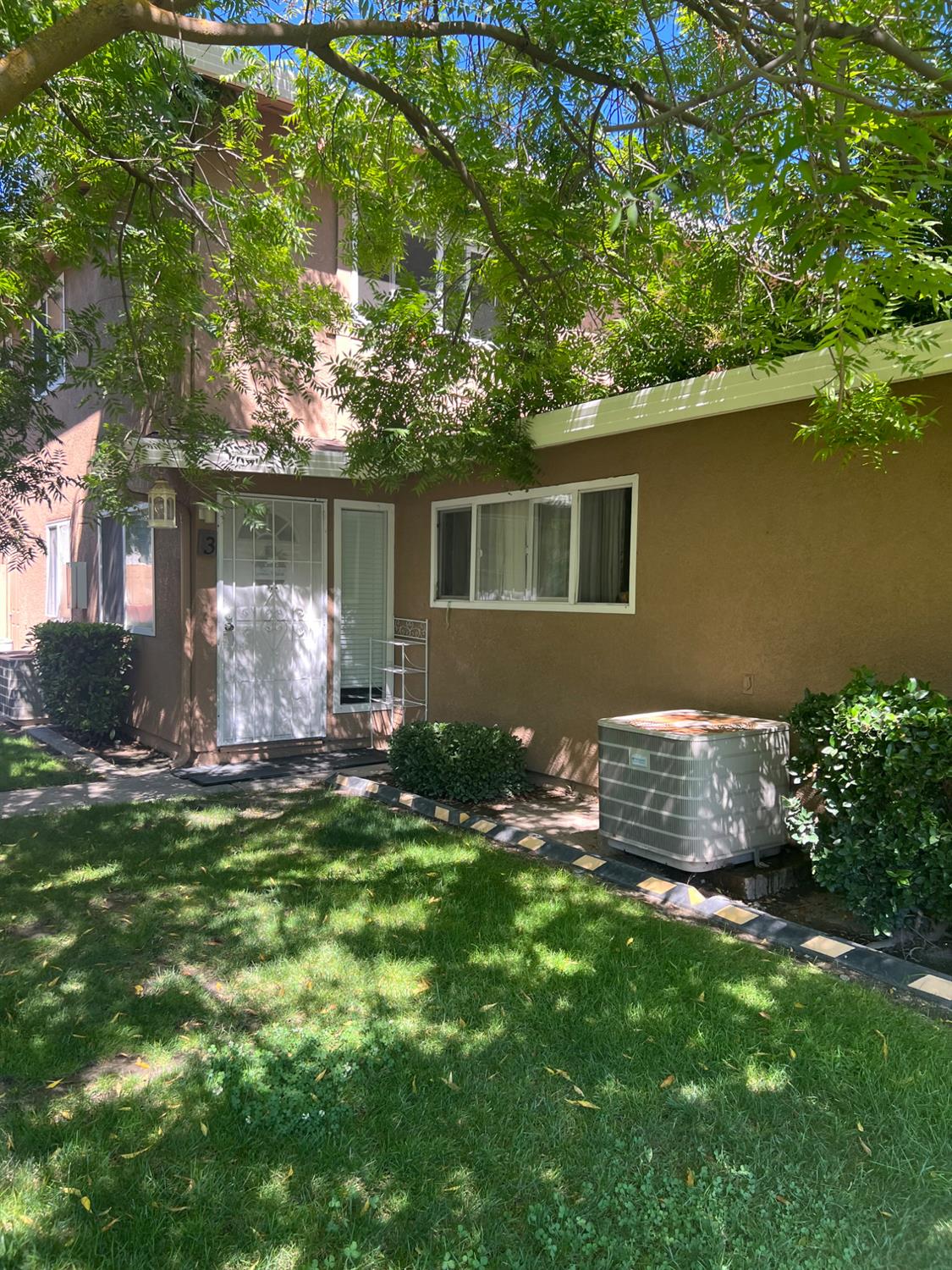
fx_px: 953
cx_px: 476
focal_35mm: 26
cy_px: 635
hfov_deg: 53.1
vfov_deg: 67.3
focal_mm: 5.7
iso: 40
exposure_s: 1/288
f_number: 1.5
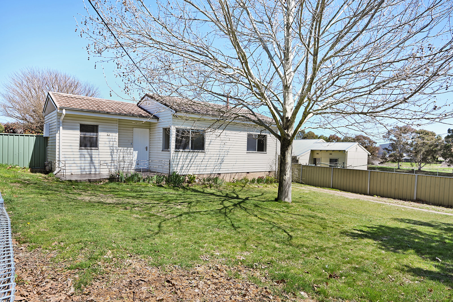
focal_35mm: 21
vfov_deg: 59.5
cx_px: 226
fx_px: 264
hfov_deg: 81.2
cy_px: 151
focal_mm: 21
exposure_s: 1/800
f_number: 7.1
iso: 400
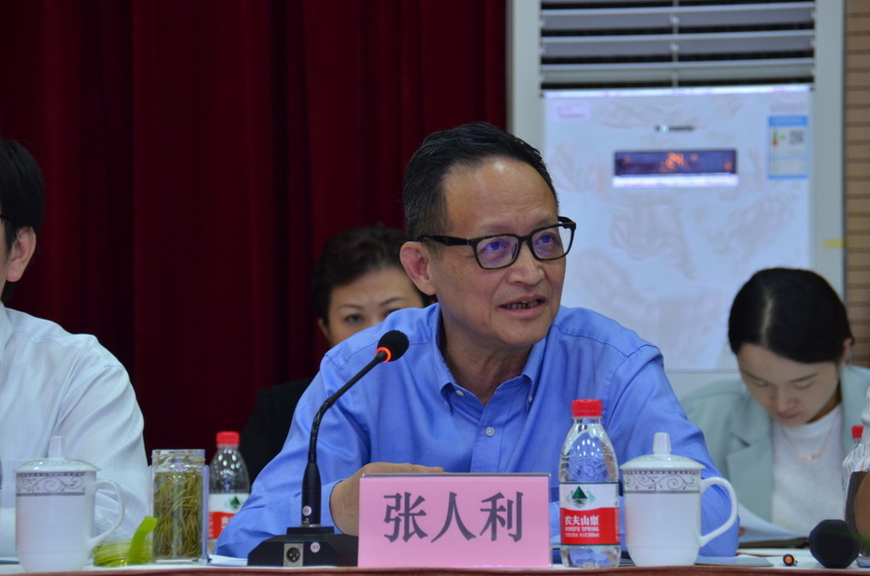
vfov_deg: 6.8
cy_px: 280
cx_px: 409
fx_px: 4860
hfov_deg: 10.2
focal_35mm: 202
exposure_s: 1/50
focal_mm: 125
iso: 800
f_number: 5.6
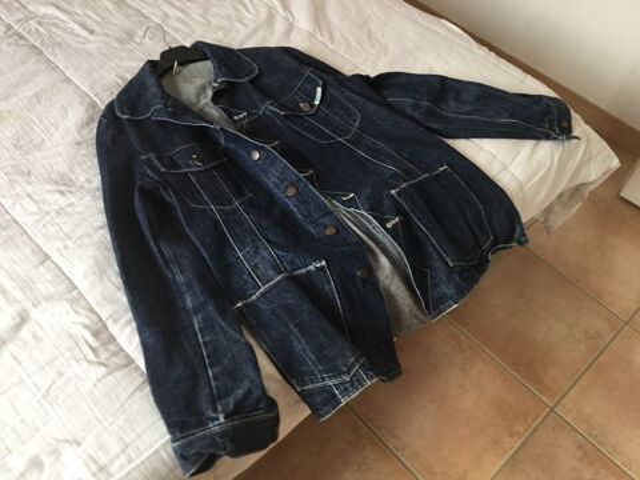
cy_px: 240
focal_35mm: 31
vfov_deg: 45.4
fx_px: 573
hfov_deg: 58.4
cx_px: 320
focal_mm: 3.3
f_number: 2.4
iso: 32
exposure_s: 1/50
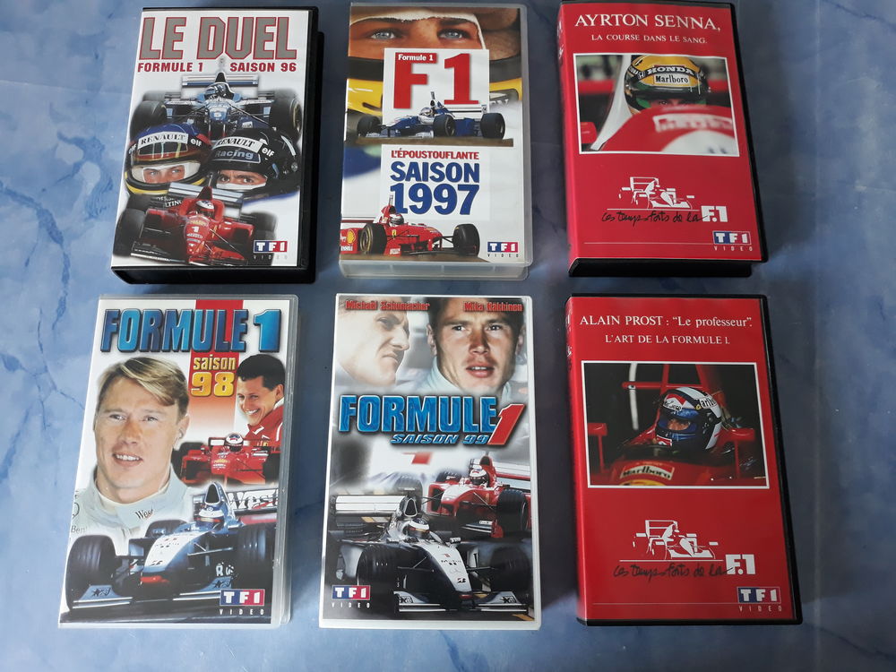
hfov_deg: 65.3
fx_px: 699
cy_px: 336
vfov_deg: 51.4
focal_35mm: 27
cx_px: 448
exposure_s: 1/50
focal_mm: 3.71
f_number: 1.7
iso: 125
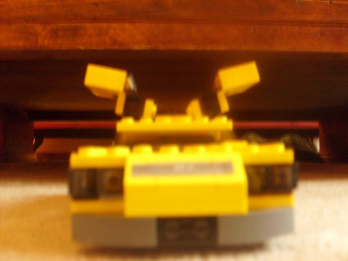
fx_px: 352
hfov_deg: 52.6
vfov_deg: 40.7
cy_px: 130
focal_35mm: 35
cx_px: 174
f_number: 2.8
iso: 200
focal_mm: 5.8
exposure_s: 1/6
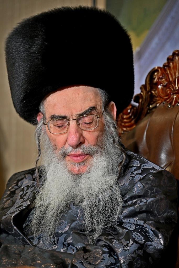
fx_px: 820
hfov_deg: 12.5
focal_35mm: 110
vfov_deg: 18.6
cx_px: 90
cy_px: 134
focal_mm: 110
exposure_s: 1/160
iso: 1000
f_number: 4
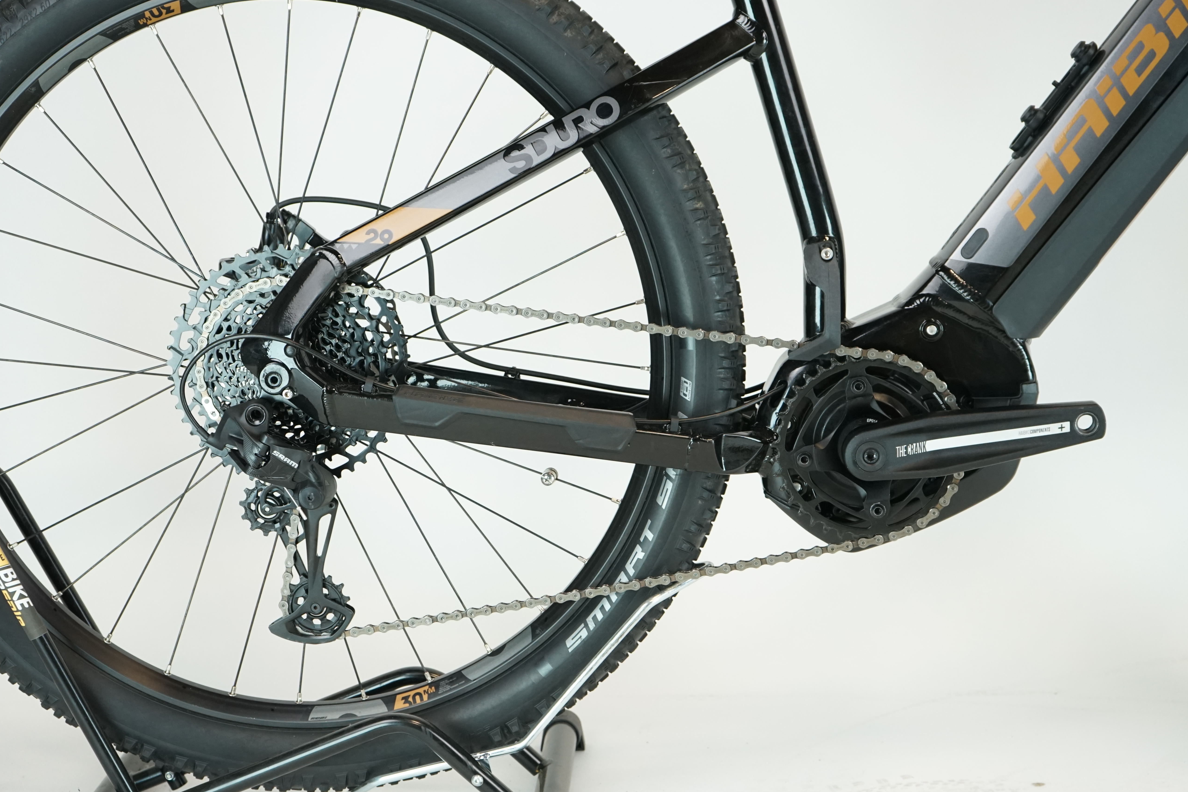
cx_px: 602
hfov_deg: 32.9
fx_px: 2013
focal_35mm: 61
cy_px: 444
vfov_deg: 22.2
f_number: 5.6
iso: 1600
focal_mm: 52
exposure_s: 1/200
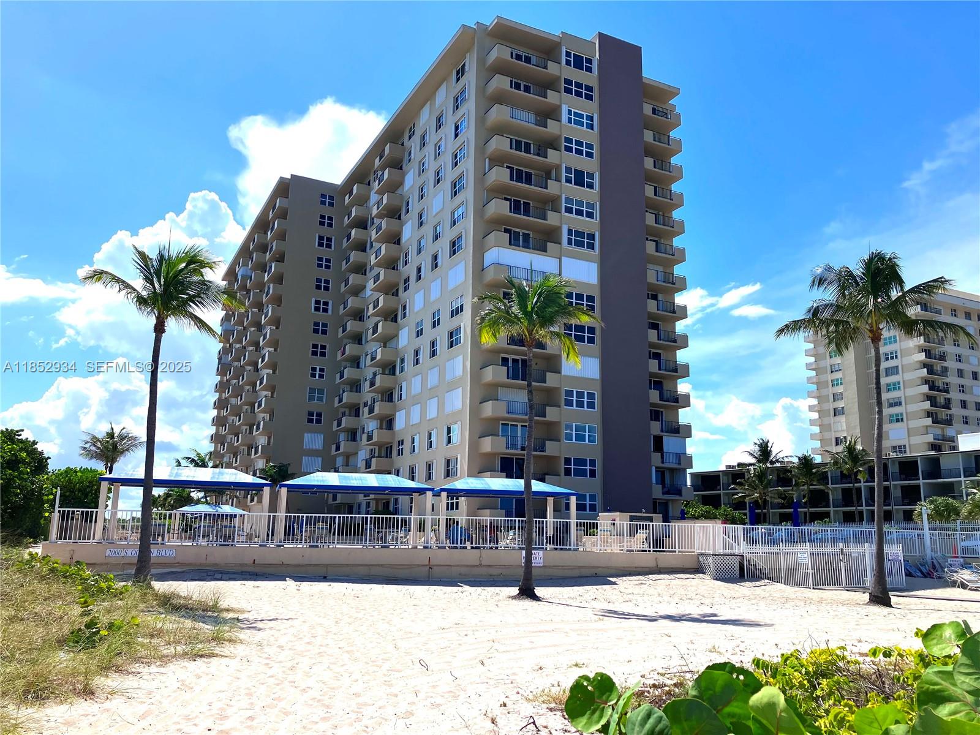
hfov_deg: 63.4
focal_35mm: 28
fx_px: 793
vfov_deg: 49.7
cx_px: 490
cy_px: 368
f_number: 1.8
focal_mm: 3.99
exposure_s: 1/3247
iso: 32
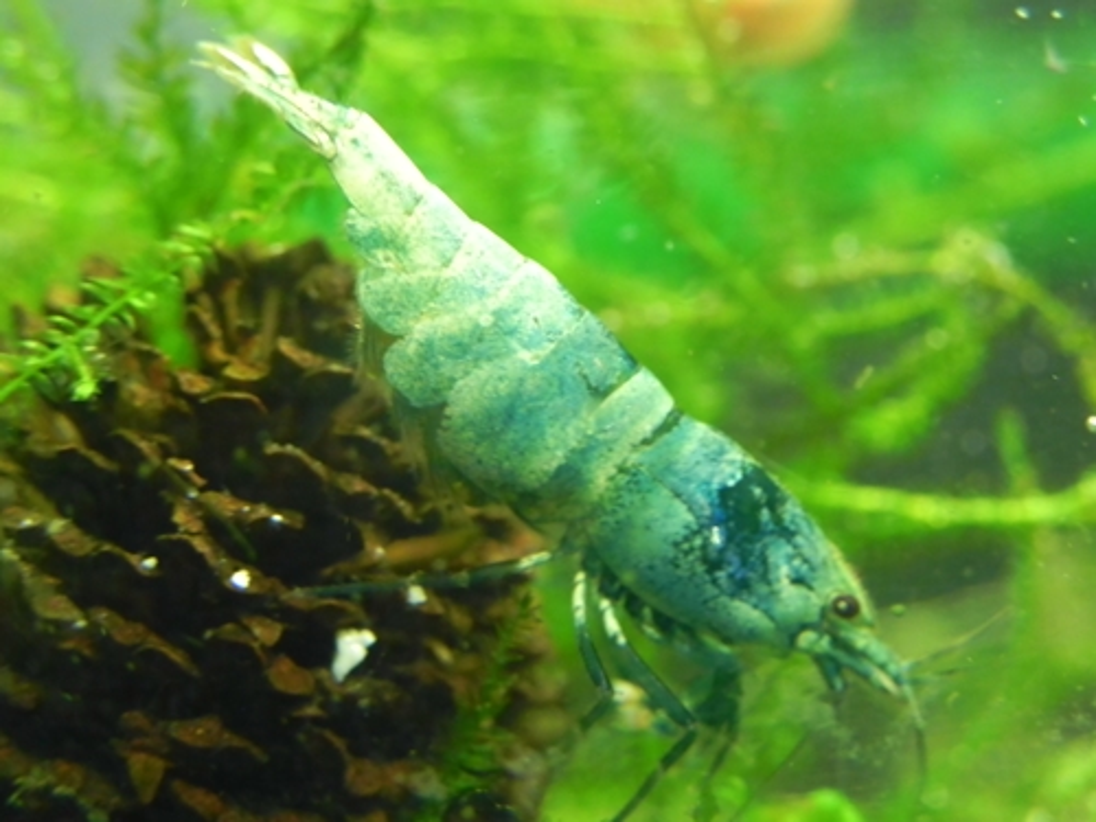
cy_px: 411
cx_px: 548
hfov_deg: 18.7
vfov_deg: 14.1
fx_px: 3324
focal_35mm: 105
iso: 200
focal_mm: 18.8
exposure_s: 1/7.1
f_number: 4
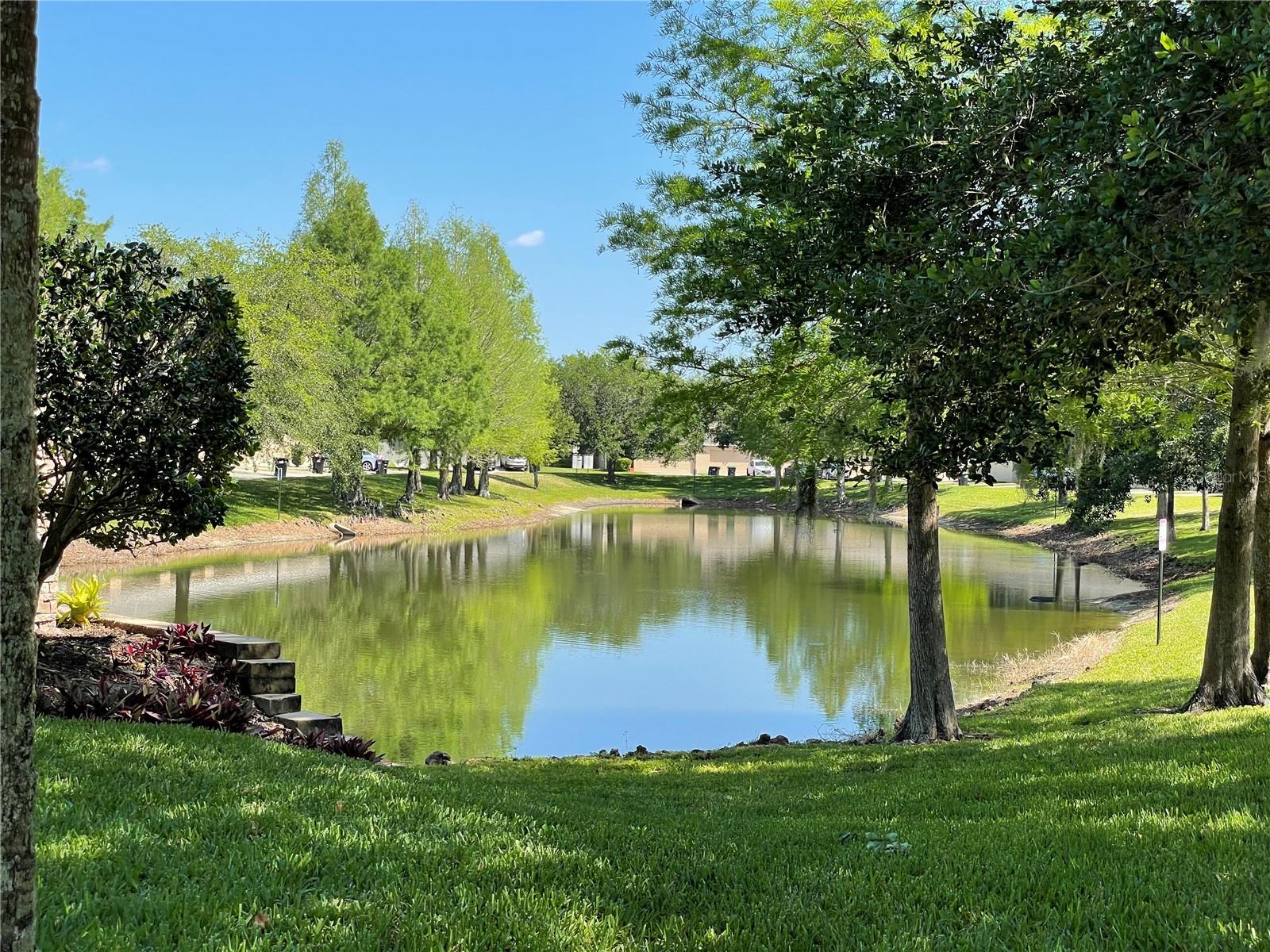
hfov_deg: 36.8
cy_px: 476
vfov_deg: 28.0
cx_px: 635
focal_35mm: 52
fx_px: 1908
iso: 25
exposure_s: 1/773
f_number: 2
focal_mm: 6
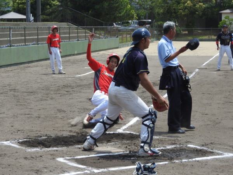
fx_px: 707
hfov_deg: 18.7
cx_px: 116
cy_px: 88
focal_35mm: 105
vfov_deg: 14.1
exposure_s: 1/640
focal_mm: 18.8
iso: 100
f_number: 4.8
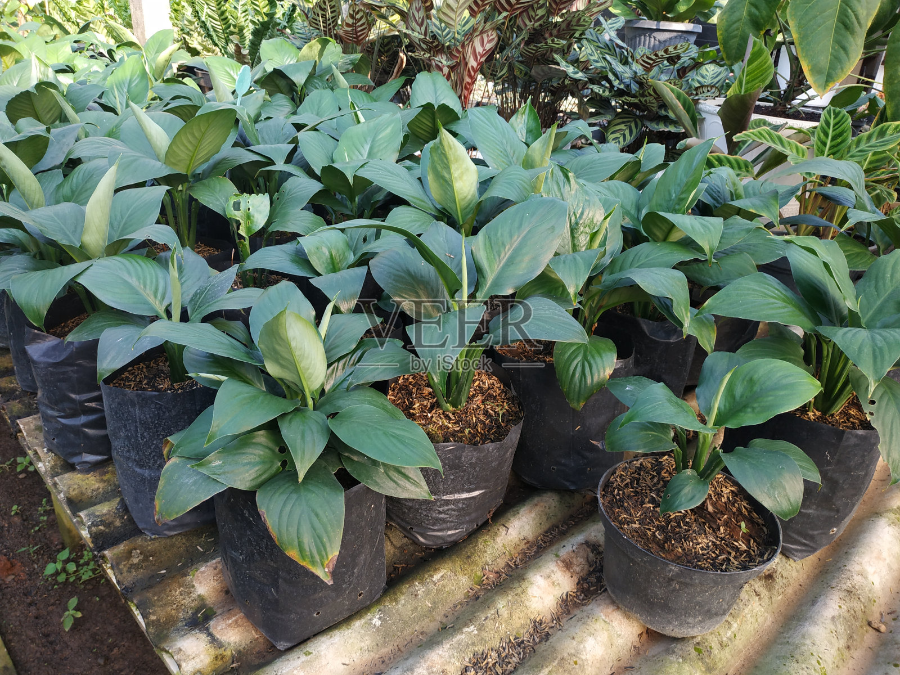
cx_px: 450
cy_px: 338
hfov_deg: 71.6
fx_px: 624
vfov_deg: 56.8
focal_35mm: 24
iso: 160
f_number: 1.9
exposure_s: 1/50
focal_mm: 3.94
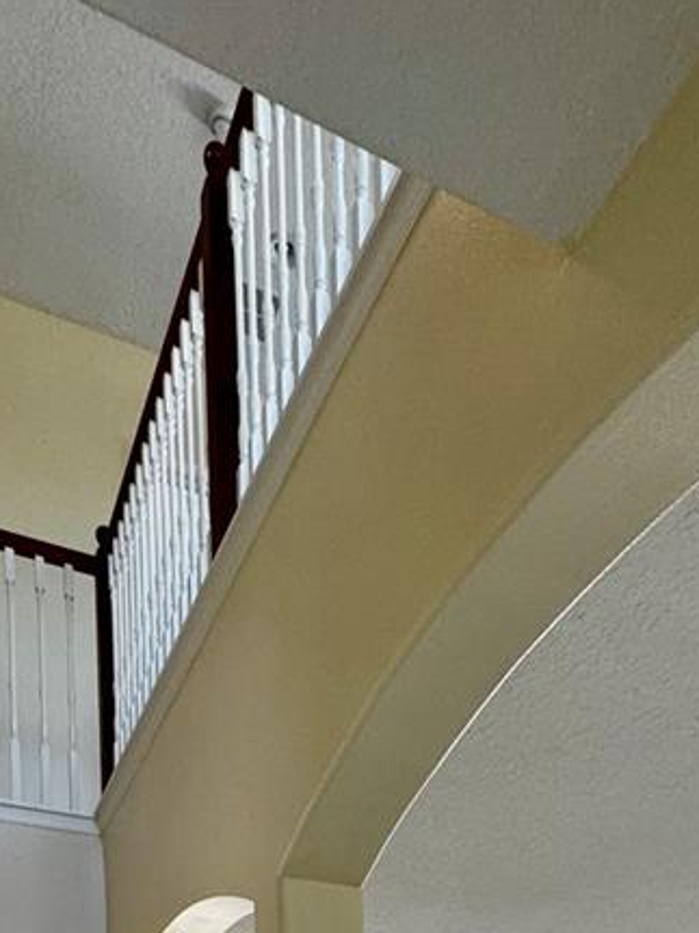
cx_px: 470
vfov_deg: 33.8
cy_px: 1227
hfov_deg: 36.4
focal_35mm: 39
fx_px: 1051
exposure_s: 1/120
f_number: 2.2
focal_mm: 2.22
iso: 125
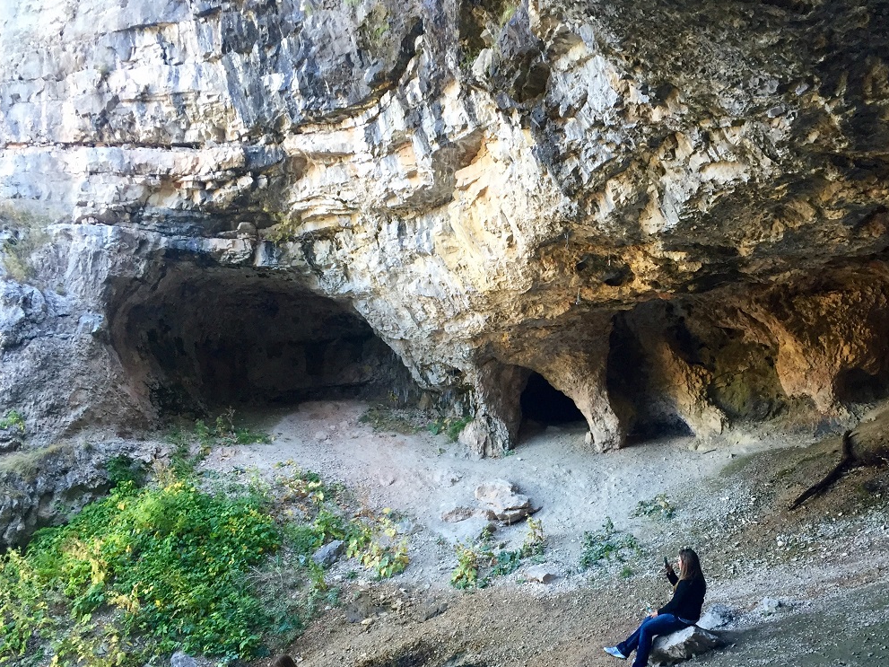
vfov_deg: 38.5
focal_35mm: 37
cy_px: 410
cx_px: 530
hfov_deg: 49.9
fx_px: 950
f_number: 2.2
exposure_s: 1/30
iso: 40
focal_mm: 4.15
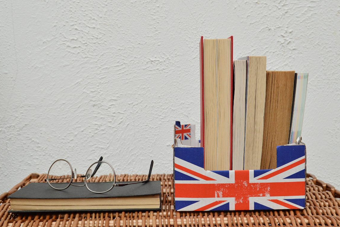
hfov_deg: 45.4
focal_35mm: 43
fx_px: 406
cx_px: 166
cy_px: 108
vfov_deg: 31.2
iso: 400
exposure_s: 1/320
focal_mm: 26
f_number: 7.1
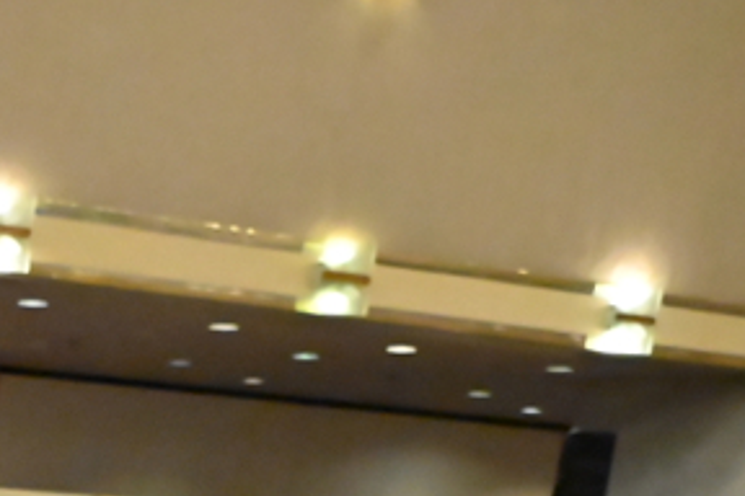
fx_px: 2069
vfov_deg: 12.1
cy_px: 1005
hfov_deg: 17.5
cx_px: -497
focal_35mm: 100
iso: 14400
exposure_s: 1/250
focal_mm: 24
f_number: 4
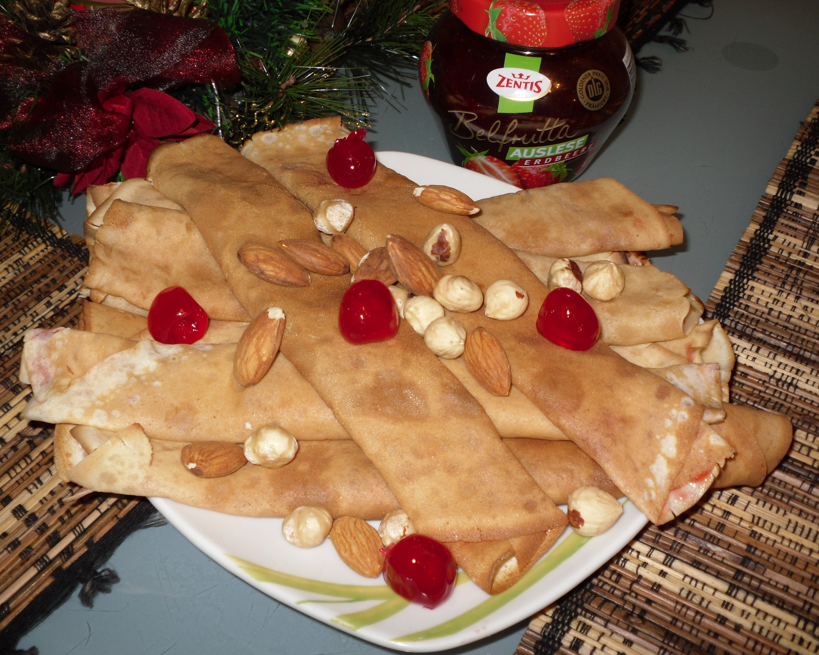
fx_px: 921
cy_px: 325
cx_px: 397
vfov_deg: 39.2
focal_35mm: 38
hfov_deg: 47.9
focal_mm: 6.3
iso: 80
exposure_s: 1/45
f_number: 3
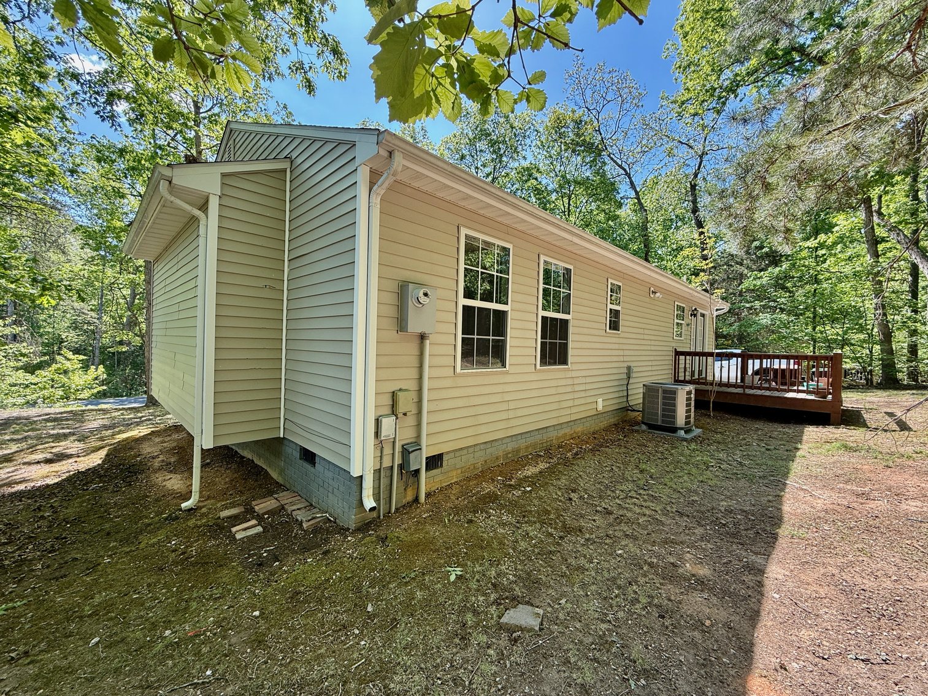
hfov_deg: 102.1
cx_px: 464
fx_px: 375
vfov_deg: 85.7
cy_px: 348
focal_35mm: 14
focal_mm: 2.22
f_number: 2.2
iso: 50
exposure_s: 1/212
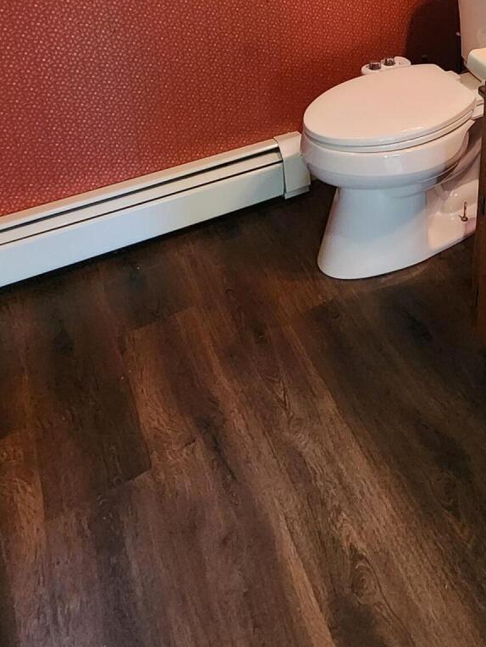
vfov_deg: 43.0
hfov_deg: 36.4
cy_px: -52
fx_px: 636
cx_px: 514
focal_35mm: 34
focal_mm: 2.2
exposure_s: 1/60
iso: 320
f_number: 2.2
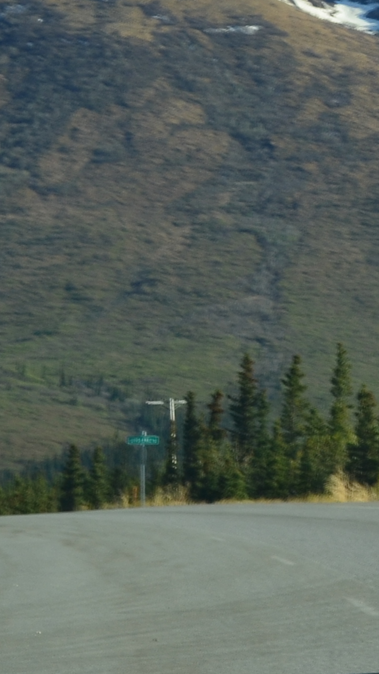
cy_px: 274
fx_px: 4806
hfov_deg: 4.3
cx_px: 1172
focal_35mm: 269
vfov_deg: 8.0
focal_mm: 44
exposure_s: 1/125
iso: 180
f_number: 11
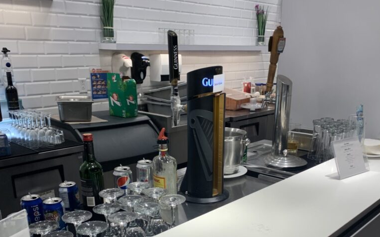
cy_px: 173
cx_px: 195
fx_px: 383
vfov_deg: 33.8
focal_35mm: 37
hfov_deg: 52.7
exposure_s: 1/120
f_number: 1.8
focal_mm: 4.25
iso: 40
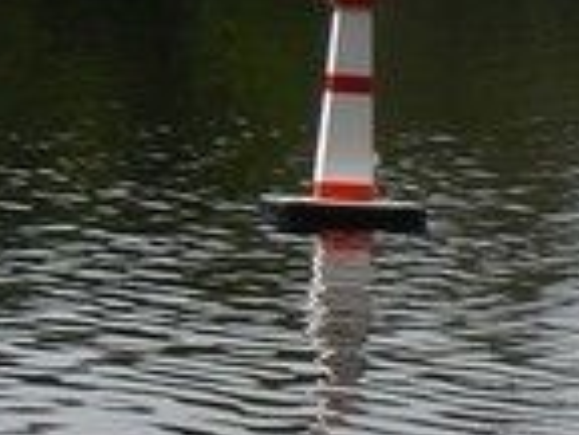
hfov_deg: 5.9
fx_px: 5470
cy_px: -60
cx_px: 1110
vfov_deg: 4.5
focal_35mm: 327
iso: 80
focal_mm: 9.9
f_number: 7.1
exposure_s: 1/500
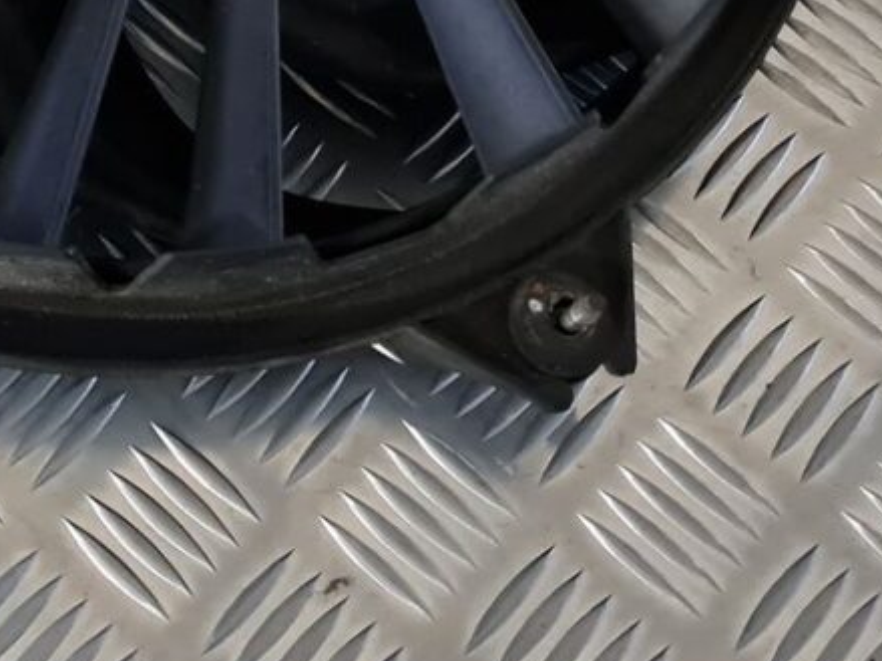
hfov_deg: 22.2
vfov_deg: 16.5
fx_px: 2114
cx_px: -96
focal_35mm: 83
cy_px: -279
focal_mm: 5.4
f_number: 1.8
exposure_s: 1/25
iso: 800
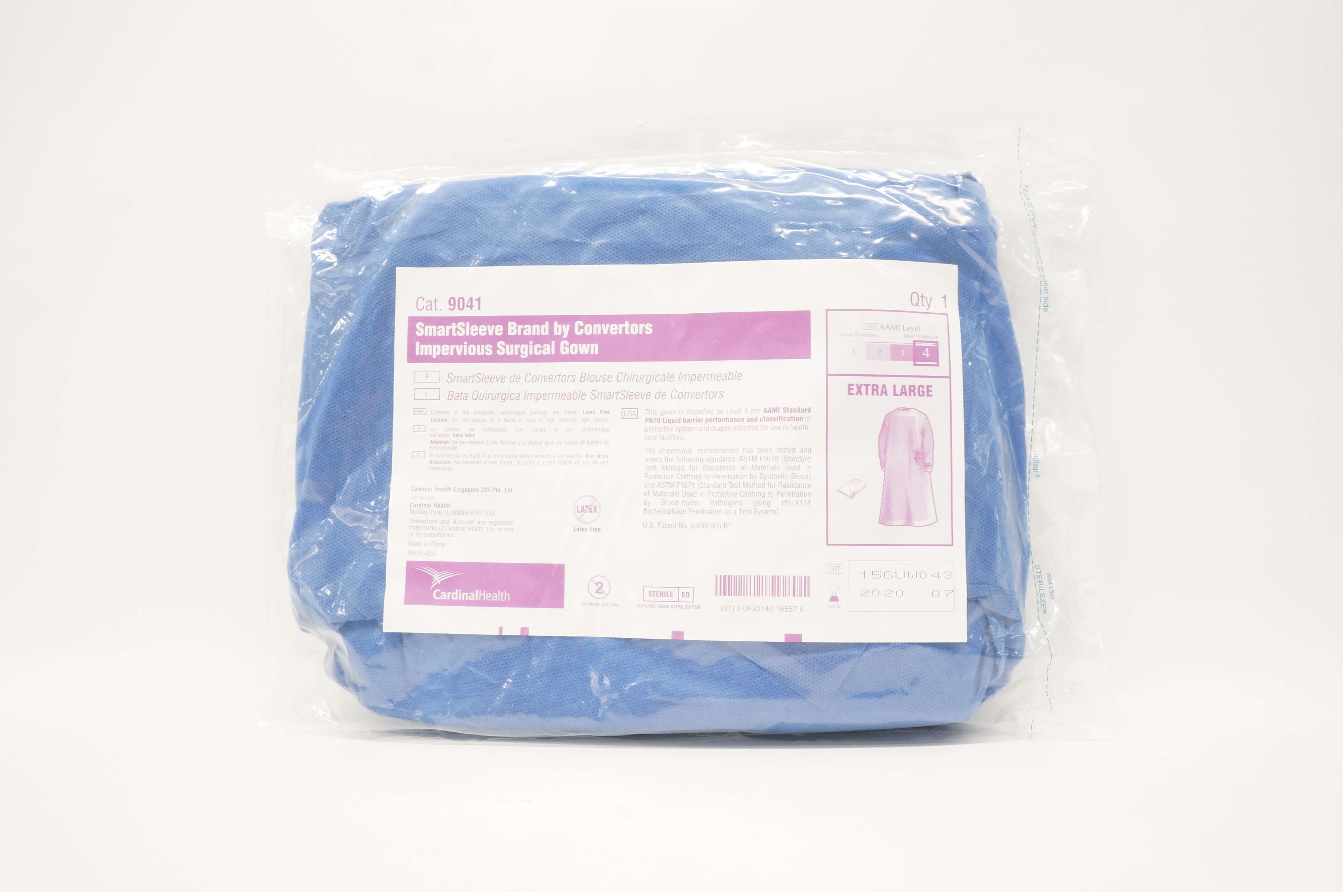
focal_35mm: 27
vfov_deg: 47.8
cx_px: 672
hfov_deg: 67.4
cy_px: 446
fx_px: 1006
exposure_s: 1/20
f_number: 10
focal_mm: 18
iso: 800
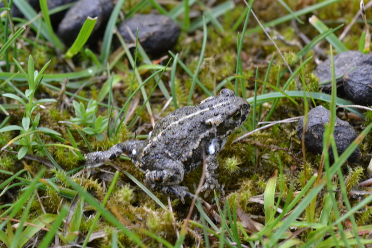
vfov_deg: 10.7
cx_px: 186
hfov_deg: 16.1
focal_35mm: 128
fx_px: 1317
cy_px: 124
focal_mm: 85
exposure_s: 1/160
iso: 800
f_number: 11
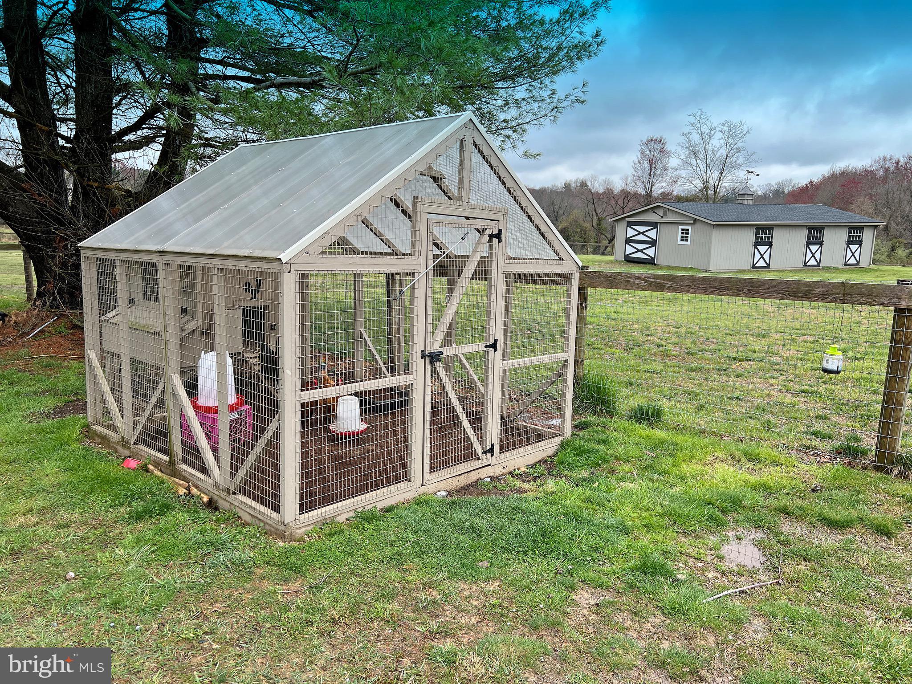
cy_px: 342
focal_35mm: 26
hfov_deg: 67.3
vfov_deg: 53.1
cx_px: 456
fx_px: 685
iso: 50
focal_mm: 5.7
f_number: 1.5
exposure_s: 1/1669
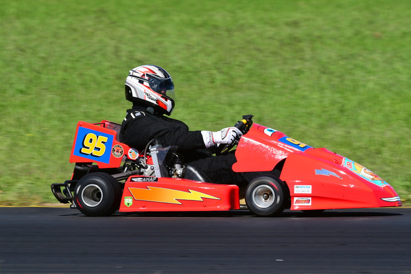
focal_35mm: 620
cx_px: 213
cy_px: 116
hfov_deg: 3.3
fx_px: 7079
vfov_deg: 2.2
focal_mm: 340
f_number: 11
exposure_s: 1/640
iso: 400
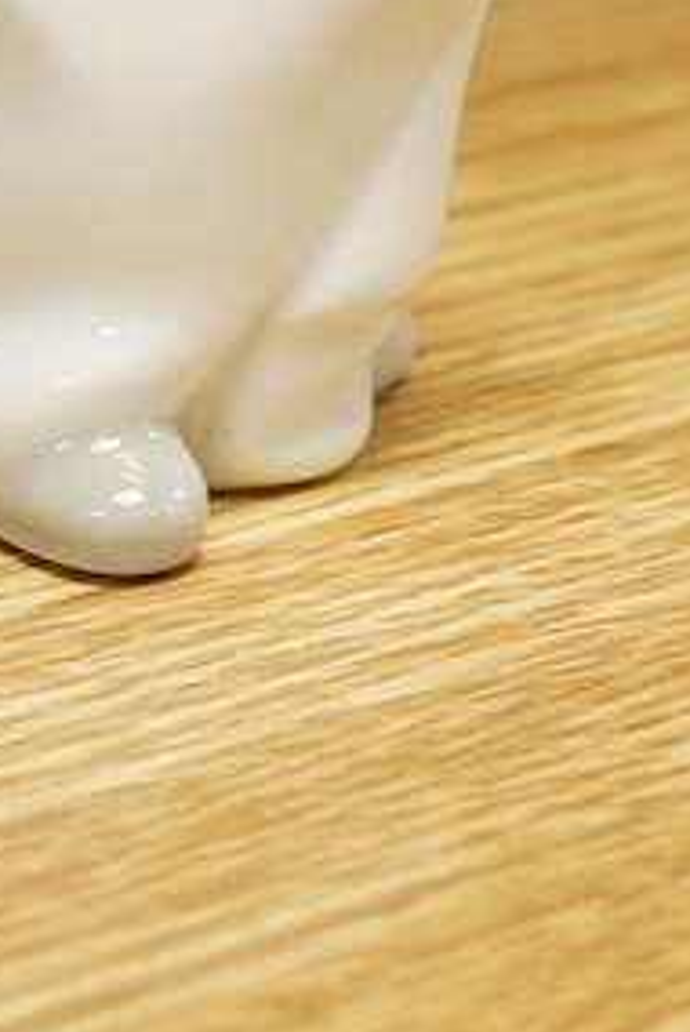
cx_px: -116
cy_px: -958
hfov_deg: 7.7
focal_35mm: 178
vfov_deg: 10.7
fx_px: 5105
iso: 2500
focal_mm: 30
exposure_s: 1/160
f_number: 10
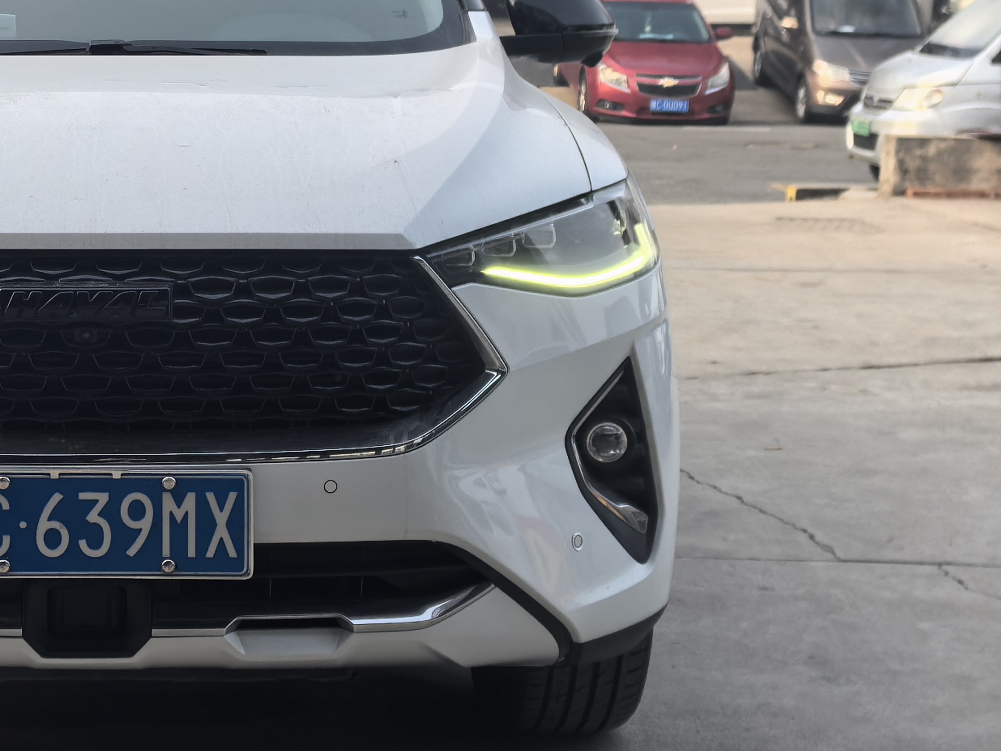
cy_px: 276
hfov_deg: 23.5
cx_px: 105
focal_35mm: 81
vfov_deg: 18.2
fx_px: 2343
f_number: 2
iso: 50
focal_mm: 5.75
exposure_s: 1/505
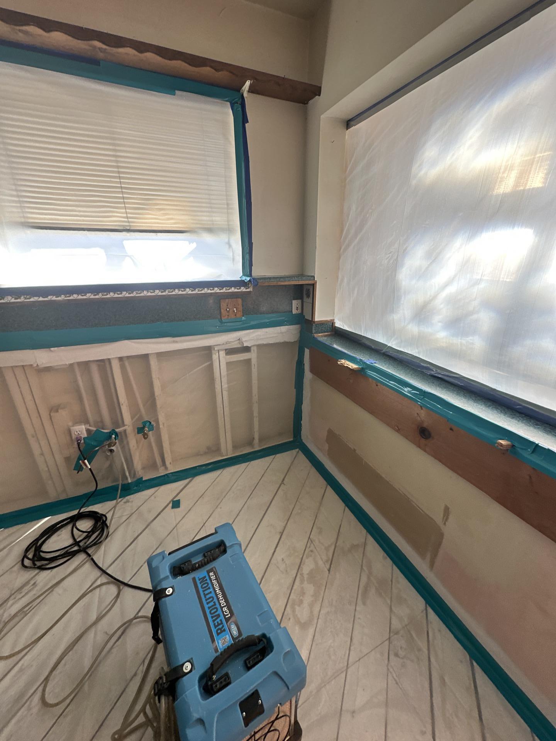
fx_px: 300
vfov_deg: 102.1
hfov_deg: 85.7
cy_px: 370
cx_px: 278
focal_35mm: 14
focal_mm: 2.22
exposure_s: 1/99
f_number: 2.2
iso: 50
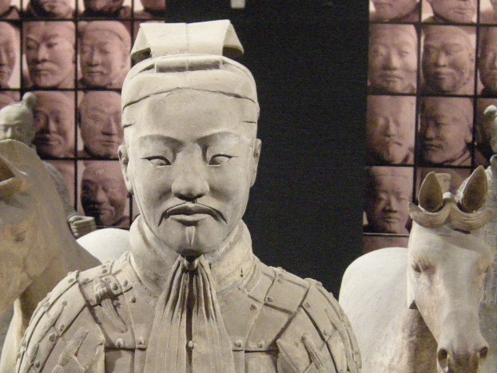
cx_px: 217
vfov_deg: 20.2
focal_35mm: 72
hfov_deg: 27.0
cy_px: 310
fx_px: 1034
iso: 800
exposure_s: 1/5.9
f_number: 2.7
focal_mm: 7.5
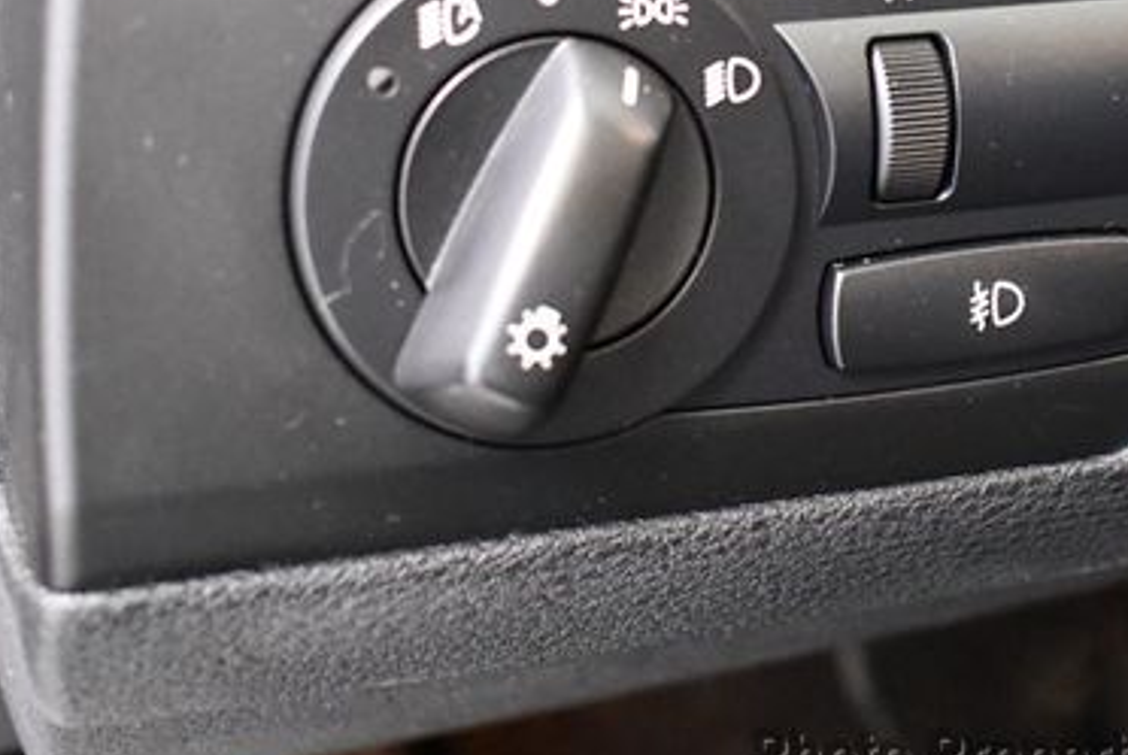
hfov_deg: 32.2
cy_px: 164
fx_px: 1945
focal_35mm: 62
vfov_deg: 21.7
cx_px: 716
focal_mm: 18
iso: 6400
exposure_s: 1/60
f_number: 3.5
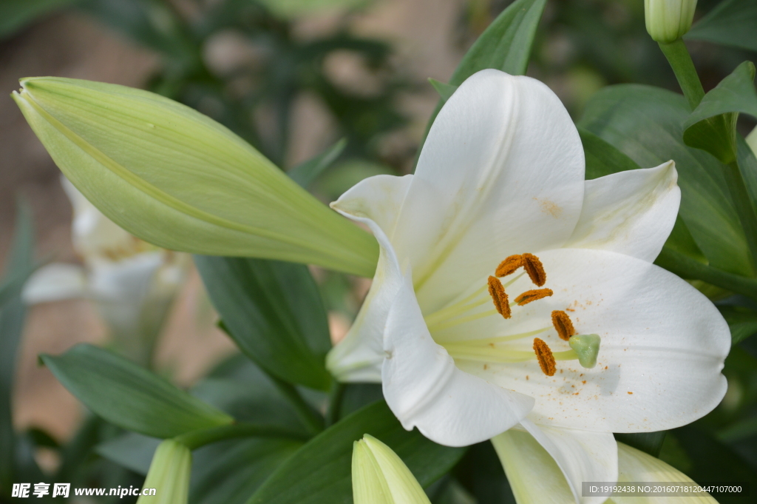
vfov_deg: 13.0
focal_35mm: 105
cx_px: 378
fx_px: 2206
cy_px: 252
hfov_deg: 19.5
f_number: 5.3
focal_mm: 70
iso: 400
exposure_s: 1/500
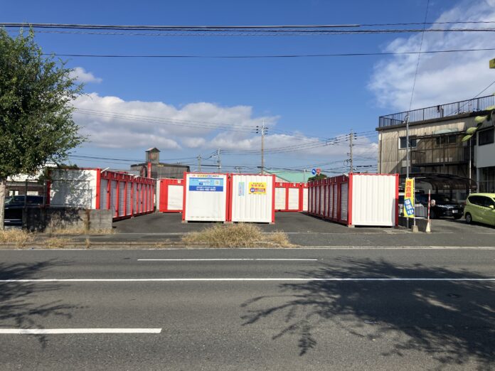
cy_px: 186
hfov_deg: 63.4
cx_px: 248
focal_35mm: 28
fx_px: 400
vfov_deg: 49.7
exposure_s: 1/3247
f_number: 1.8
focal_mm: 3.99
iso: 32
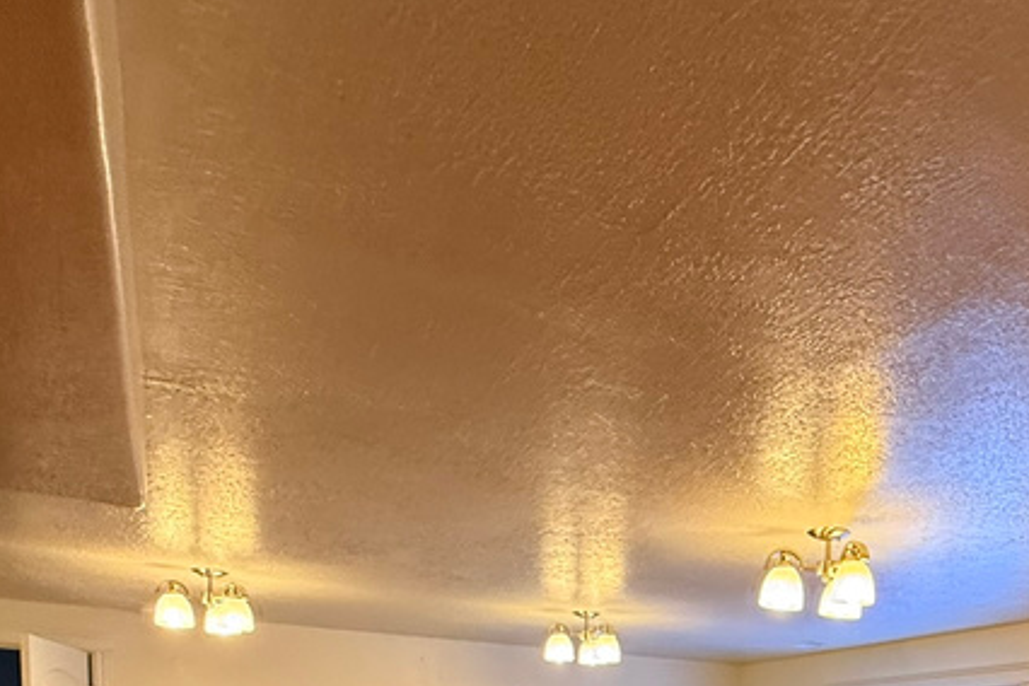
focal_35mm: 35
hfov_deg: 52.5
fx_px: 1000
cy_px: 870
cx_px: 744
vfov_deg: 30.6
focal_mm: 2.22
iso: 200
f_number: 2.2
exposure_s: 1/60
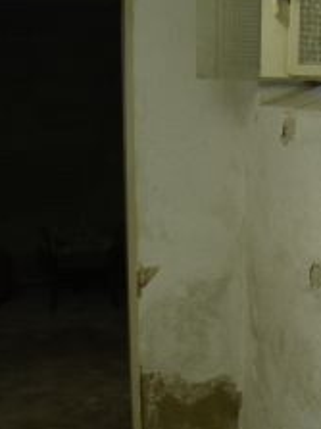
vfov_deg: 31.5
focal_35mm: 61
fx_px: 755
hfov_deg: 23.4
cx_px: 284
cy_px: 273
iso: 200
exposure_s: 1/40
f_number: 2.8
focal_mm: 7.3
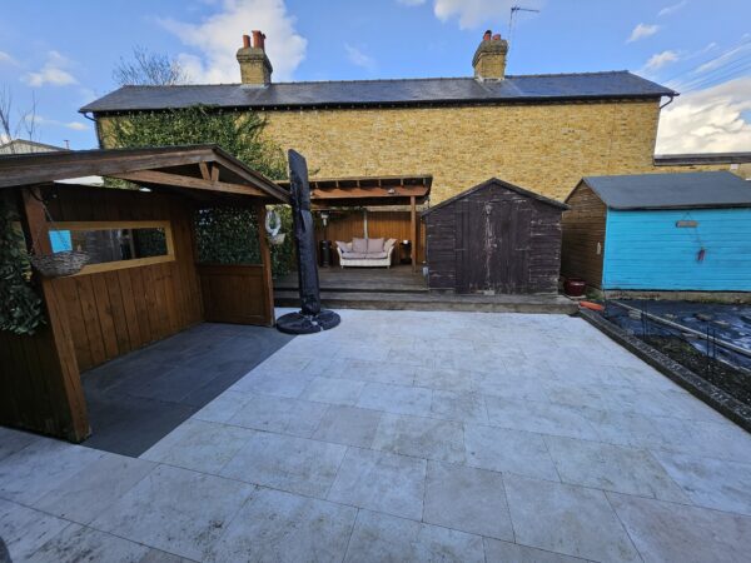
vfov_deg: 89.9
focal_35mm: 13
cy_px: 282
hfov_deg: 106.2
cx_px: 376
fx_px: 282
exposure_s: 1/217
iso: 32
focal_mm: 1.74
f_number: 2.2
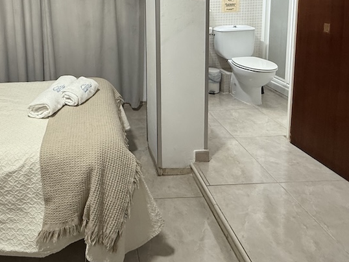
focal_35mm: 26
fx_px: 262
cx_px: 93
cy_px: 26
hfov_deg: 63.8
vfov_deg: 47.7
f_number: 2.2
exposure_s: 1/50
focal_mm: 2.22
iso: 200
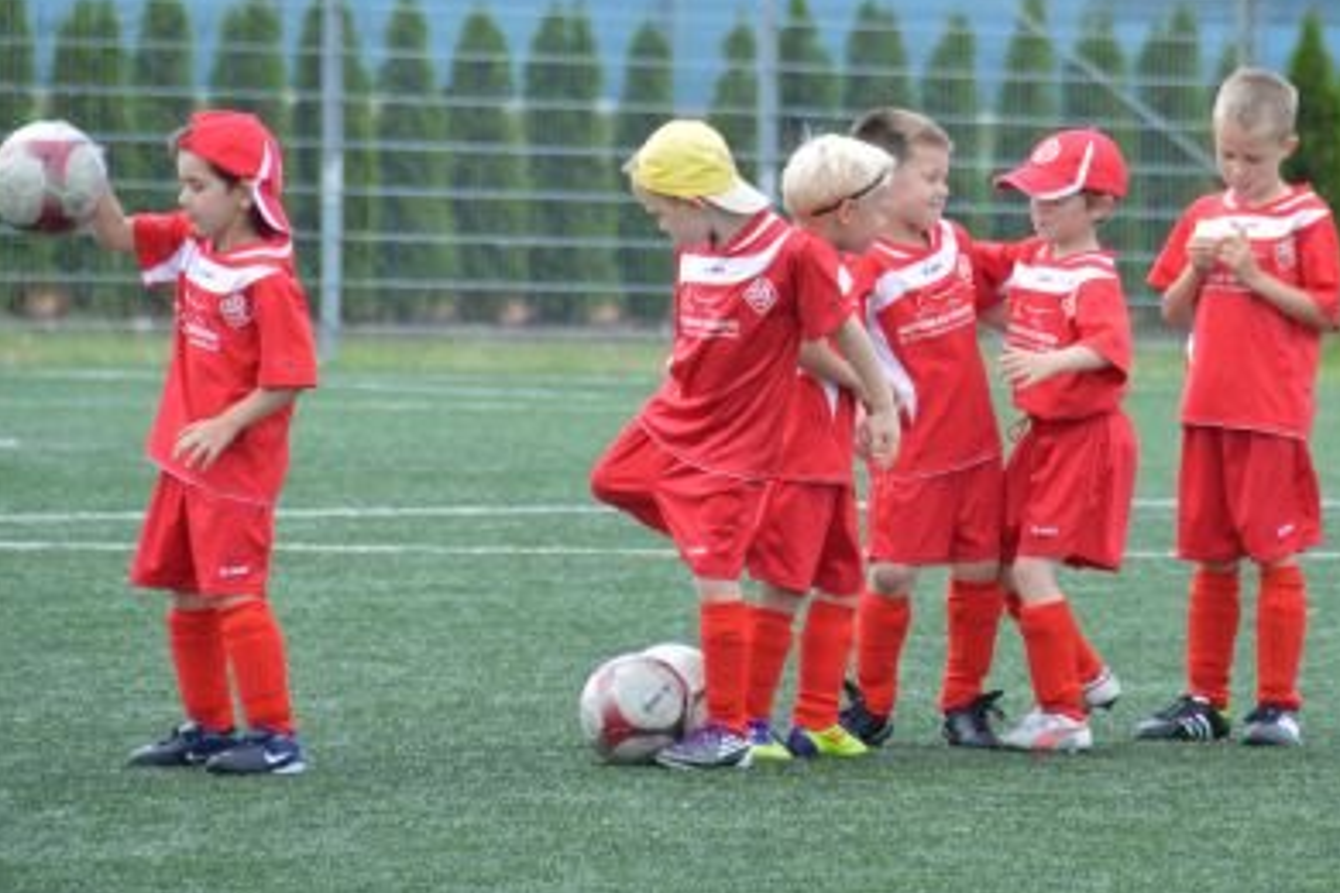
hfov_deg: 4.5
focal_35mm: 461
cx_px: 880
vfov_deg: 3.0
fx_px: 17158
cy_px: 222
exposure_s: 1/500
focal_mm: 200
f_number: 5.6
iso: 320
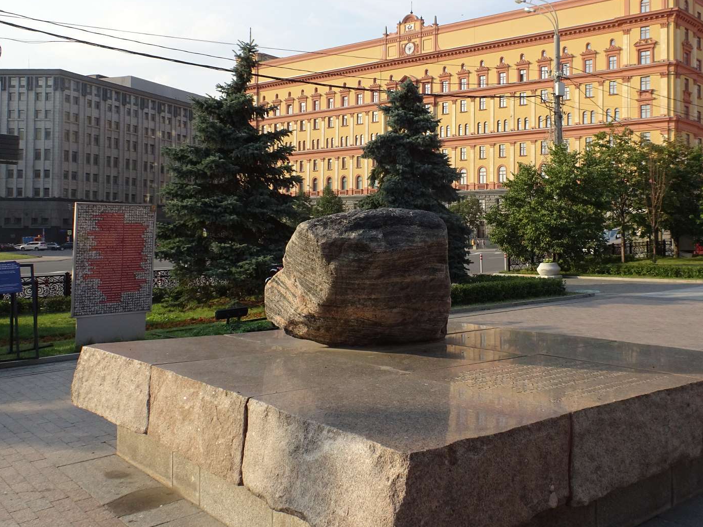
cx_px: 455
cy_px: 221
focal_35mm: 34
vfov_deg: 41.7
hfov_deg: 53.1
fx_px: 691
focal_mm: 4.1
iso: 80
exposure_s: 1/500
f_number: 3.5
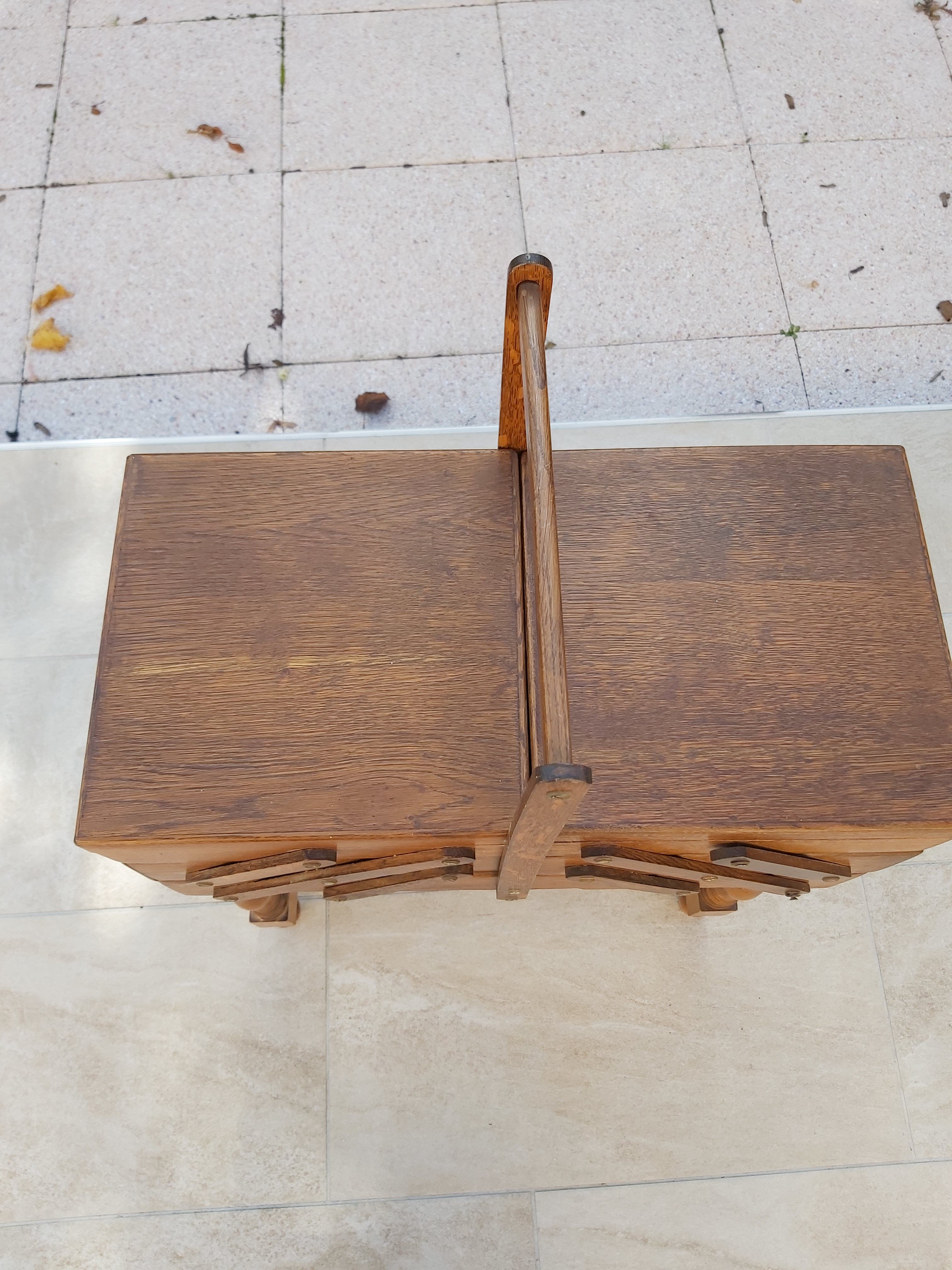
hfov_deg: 53.1
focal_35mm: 26
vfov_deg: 67.3
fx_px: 953
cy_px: 635
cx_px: 476
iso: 64
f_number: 1.7
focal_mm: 3.92
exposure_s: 1/481
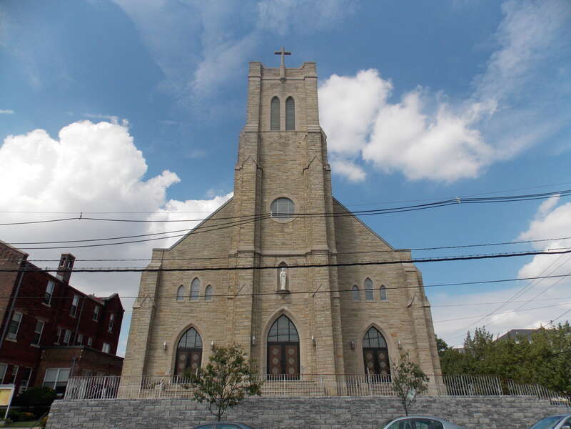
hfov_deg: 73.9
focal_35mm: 23
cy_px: 214
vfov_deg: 58.9
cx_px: 286
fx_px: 379
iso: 80
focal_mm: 4
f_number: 9.9
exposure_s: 1/160
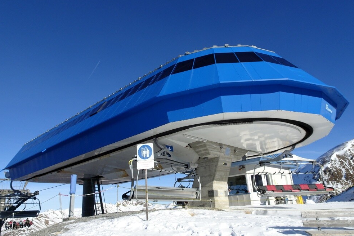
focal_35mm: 26
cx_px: 171
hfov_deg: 69.4
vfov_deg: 49.5
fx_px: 256
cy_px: 114
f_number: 3.5
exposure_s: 1/1000
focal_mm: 4.1
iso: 80
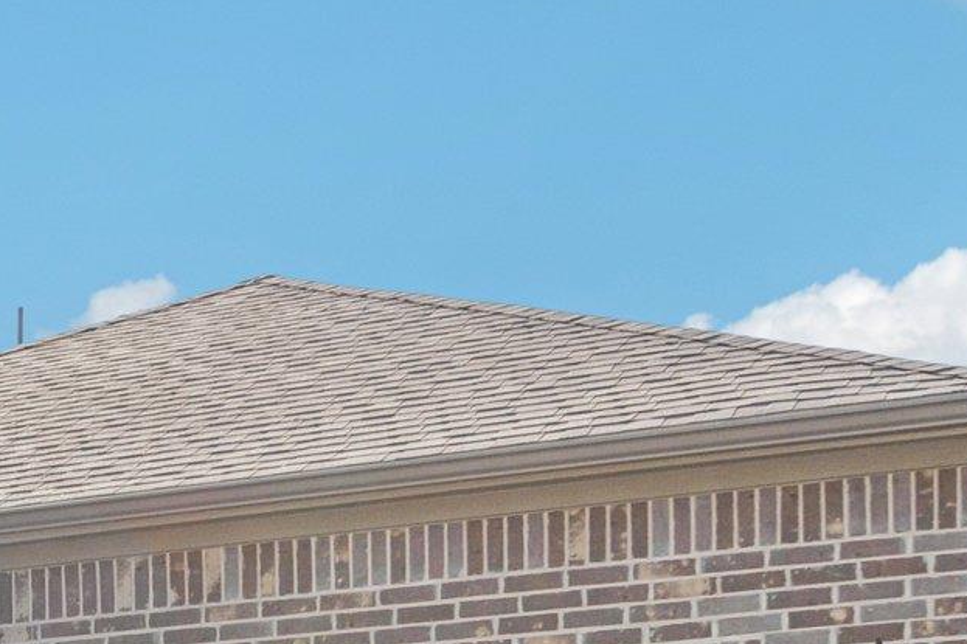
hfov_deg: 20.7
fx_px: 2470
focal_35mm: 92
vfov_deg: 14.1
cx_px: -177
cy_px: 921
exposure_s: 1/400
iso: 400
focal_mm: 19
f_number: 8
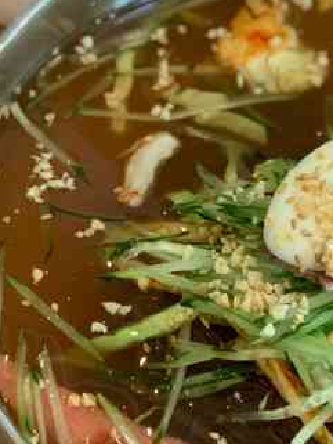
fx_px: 1936
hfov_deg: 9.8
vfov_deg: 13.1
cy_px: 164
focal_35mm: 151
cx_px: 323
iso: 125
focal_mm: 6
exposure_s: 1/78
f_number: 2.4
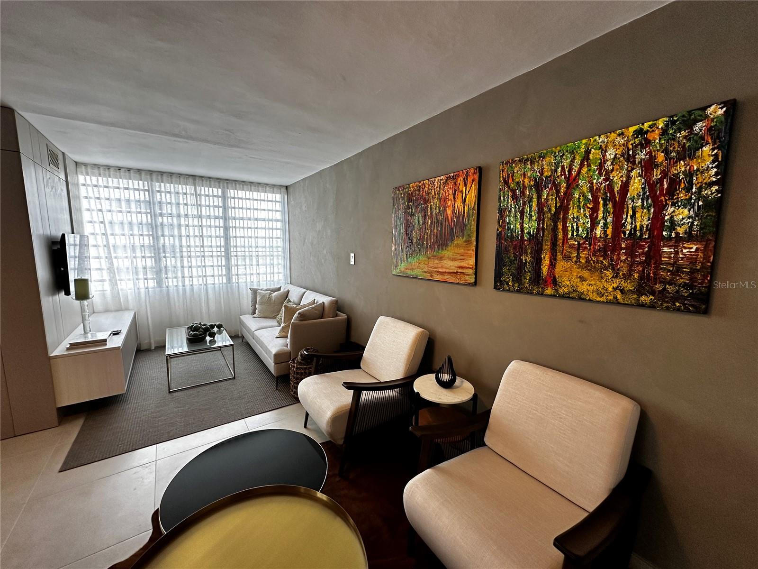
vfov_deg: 85.7
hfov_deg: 102.1
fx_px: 307
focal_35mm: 14
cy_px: 284
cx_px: 379
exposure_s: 1/60
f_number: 2.2
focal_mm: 2.22
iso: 200
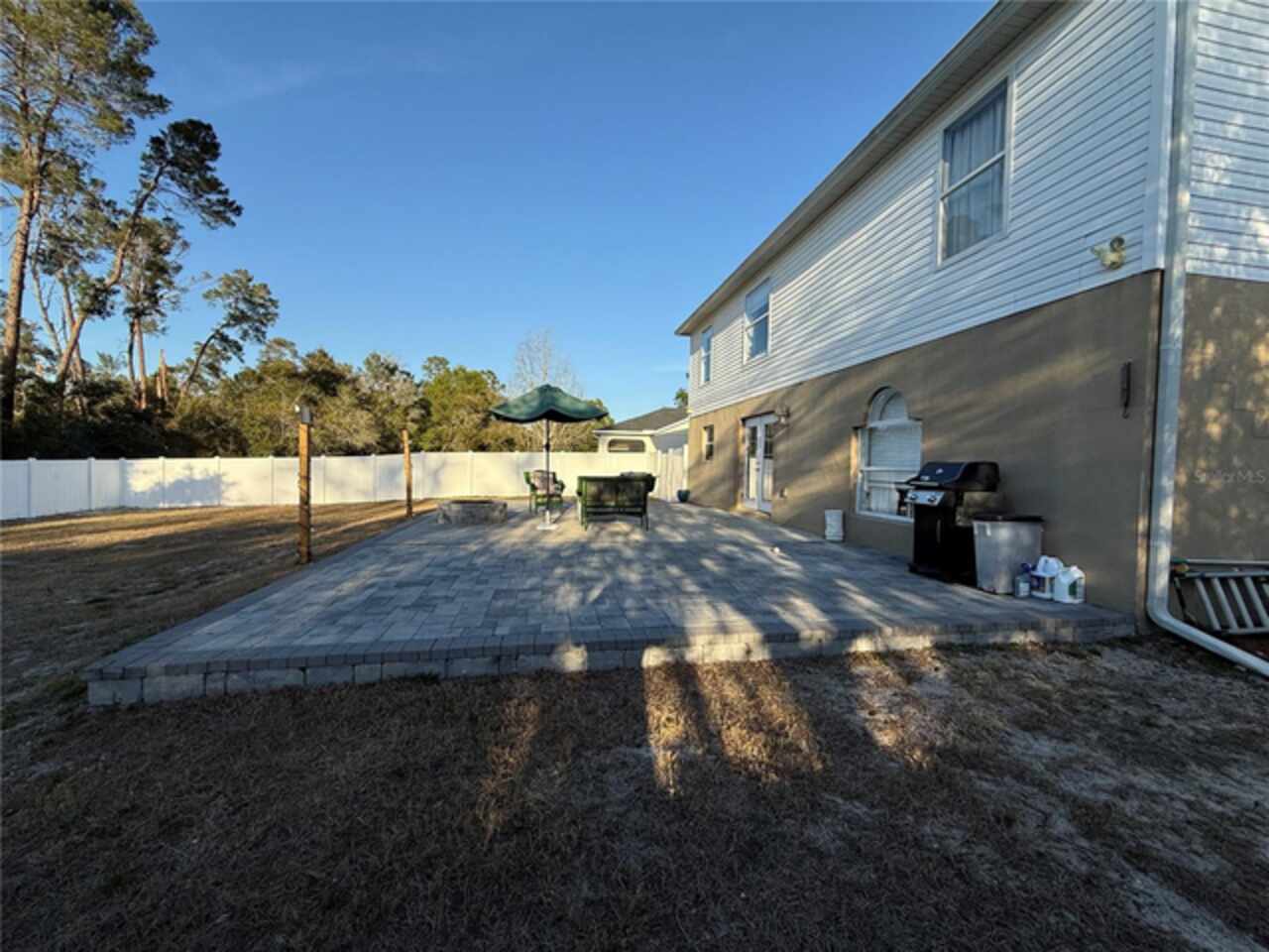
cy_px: 476
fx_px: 513
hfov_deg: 102.1
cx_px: 634
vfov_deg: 85.7
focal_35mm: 14
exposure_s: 1/1745
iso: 64
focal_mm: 2.22
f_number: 2.2
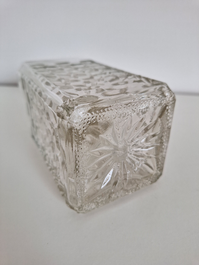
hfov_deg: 58.9
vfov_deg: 73.9
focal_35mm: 23
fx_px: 176
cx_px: 100
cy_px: 132
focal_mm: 5.54
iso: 80
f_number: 1.8
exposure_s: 1/100
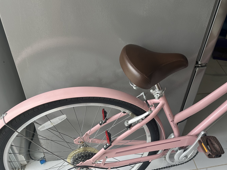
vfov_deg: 39.6
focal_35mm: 36
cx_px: 152
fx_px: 236
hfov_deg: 50.4
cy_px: 92
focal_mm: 6.86
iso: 80
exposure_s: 1/412
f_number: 1.78
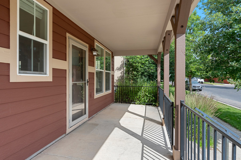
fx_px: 134
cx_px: 120
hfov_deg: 84.0
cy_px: 80
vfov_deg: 61.9
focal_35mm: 20
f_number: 8
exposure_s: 1/400
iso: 400
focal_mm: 20
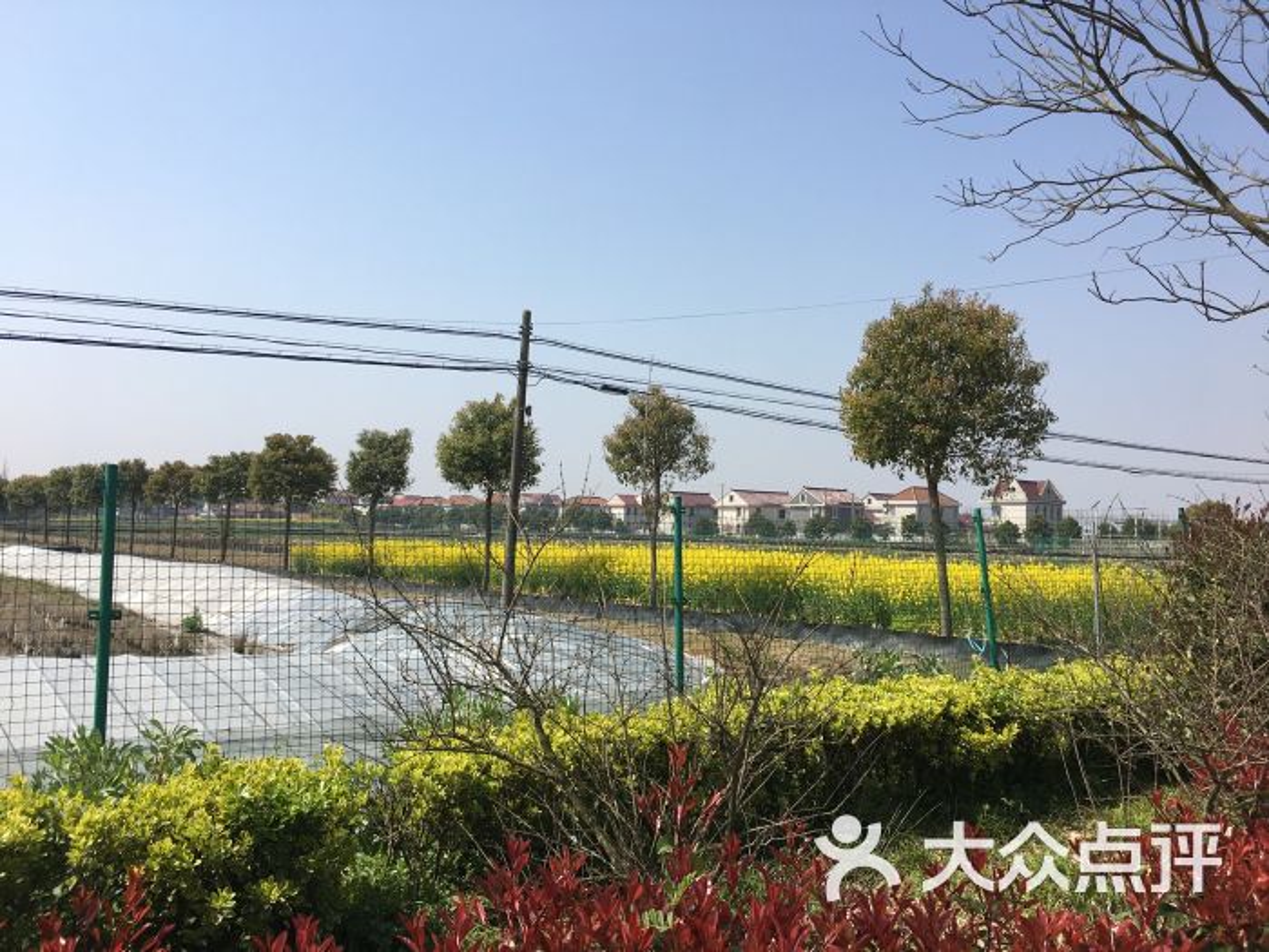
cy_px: 476
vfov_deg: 48.2
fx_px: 1063
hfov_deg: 61.7
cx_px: 634
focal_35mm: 29
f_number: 2.2
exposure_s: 1/1709
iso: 25
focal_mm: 4.15
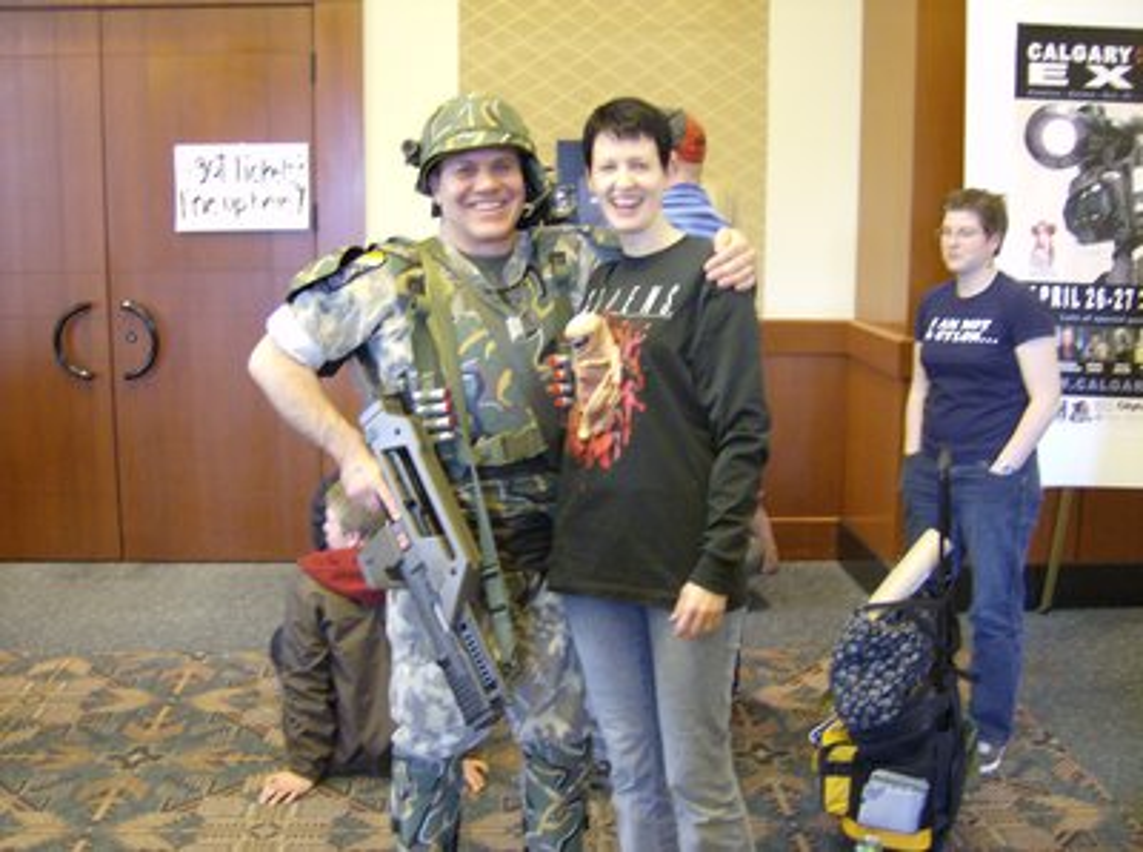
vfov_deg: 37.6
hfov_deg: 49.1
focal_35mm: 38
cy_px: 426
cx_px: 572
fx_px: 1252
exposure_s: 1/5.56
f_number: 2.9
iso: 200
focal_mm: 6.4
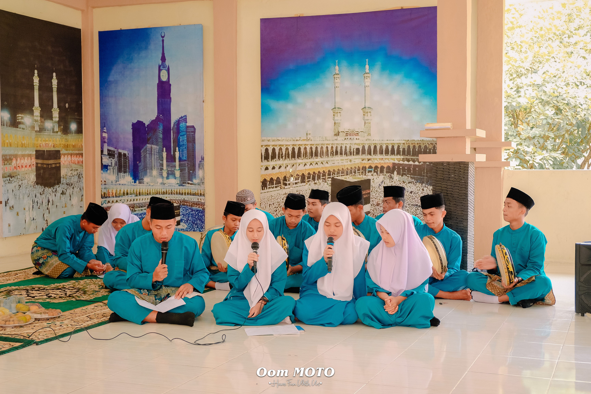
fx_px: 706
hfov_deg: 45.4
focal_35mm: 43
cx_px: 296
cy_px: 197
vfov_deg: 31.2
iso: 1250
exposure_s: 1/40
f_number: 3.2
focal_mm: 28.9
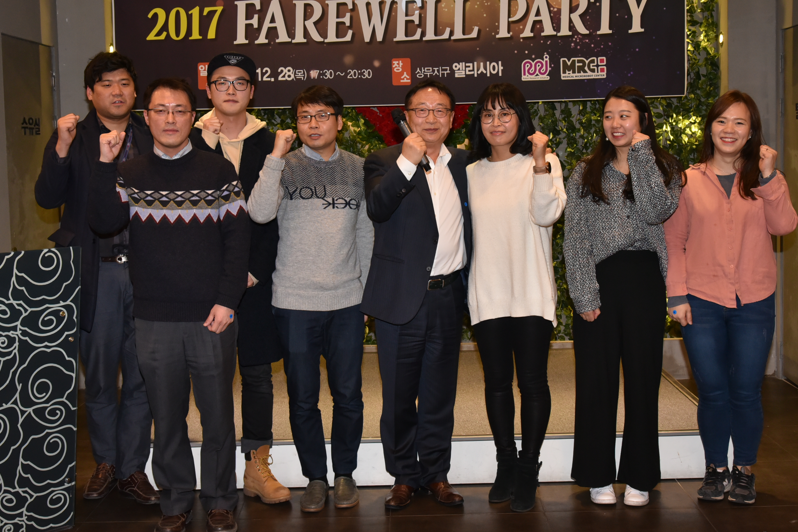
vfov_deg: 28.6
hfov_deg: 41.9
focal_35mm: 47
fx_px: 1042
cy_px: 219
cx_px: 406
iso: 1600
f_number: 7.1
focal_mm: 38
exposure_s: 1/60
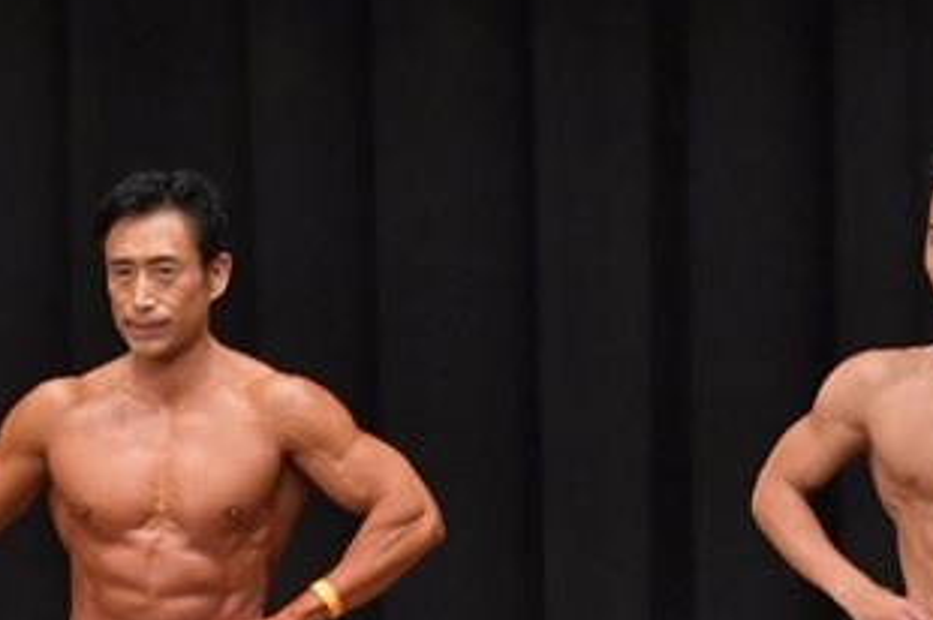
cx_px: 170
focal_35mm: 505
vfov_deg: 2.7
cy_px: 728
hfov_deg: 4.1
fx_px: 13074
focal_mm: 135
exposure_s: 1/400
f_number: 5.6
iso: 6400
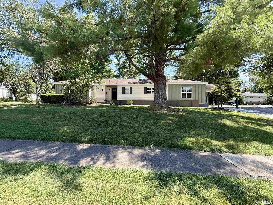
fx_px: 110
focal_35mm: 14
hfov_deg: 102.1
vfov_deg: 85.7
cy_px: 102
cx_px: 136
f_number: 2.2
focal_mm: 2.22
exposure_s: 1/433
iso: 64
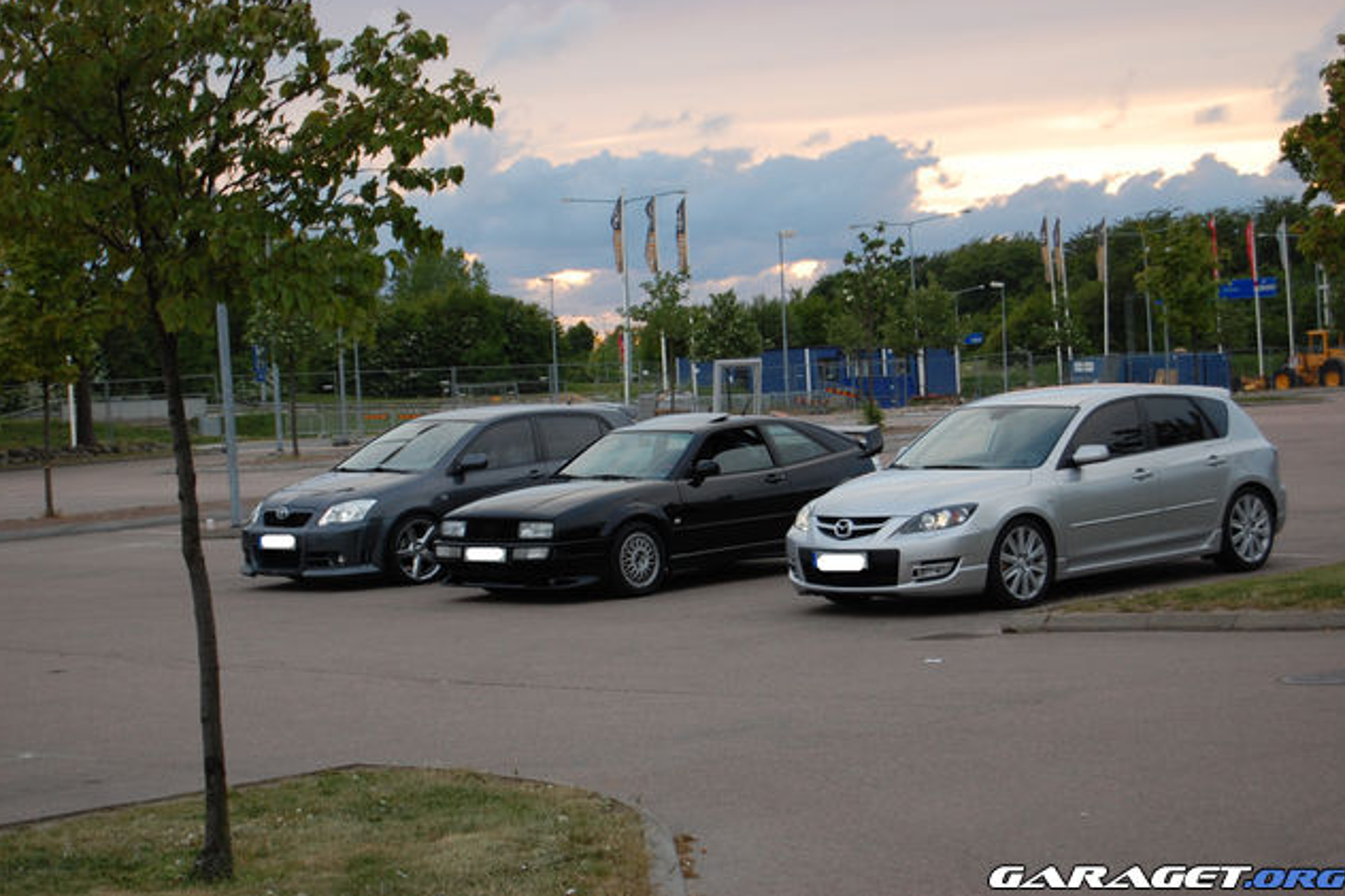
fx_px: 3119
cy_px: 445
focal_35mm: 84
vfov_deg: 16.3
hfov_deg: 24.3
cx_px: 672
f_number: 5.6
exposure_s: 1/125
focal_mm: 55
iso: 360
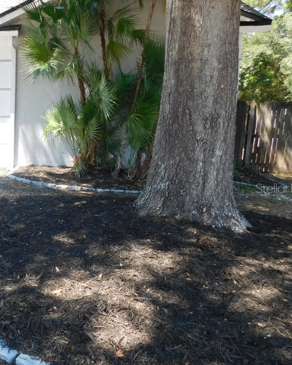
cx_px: -10
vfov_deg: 45.8
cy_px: 188
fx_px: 432
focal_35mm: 40
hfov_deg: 33.6
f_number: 3
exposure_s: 1/320
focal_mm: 4
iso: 125
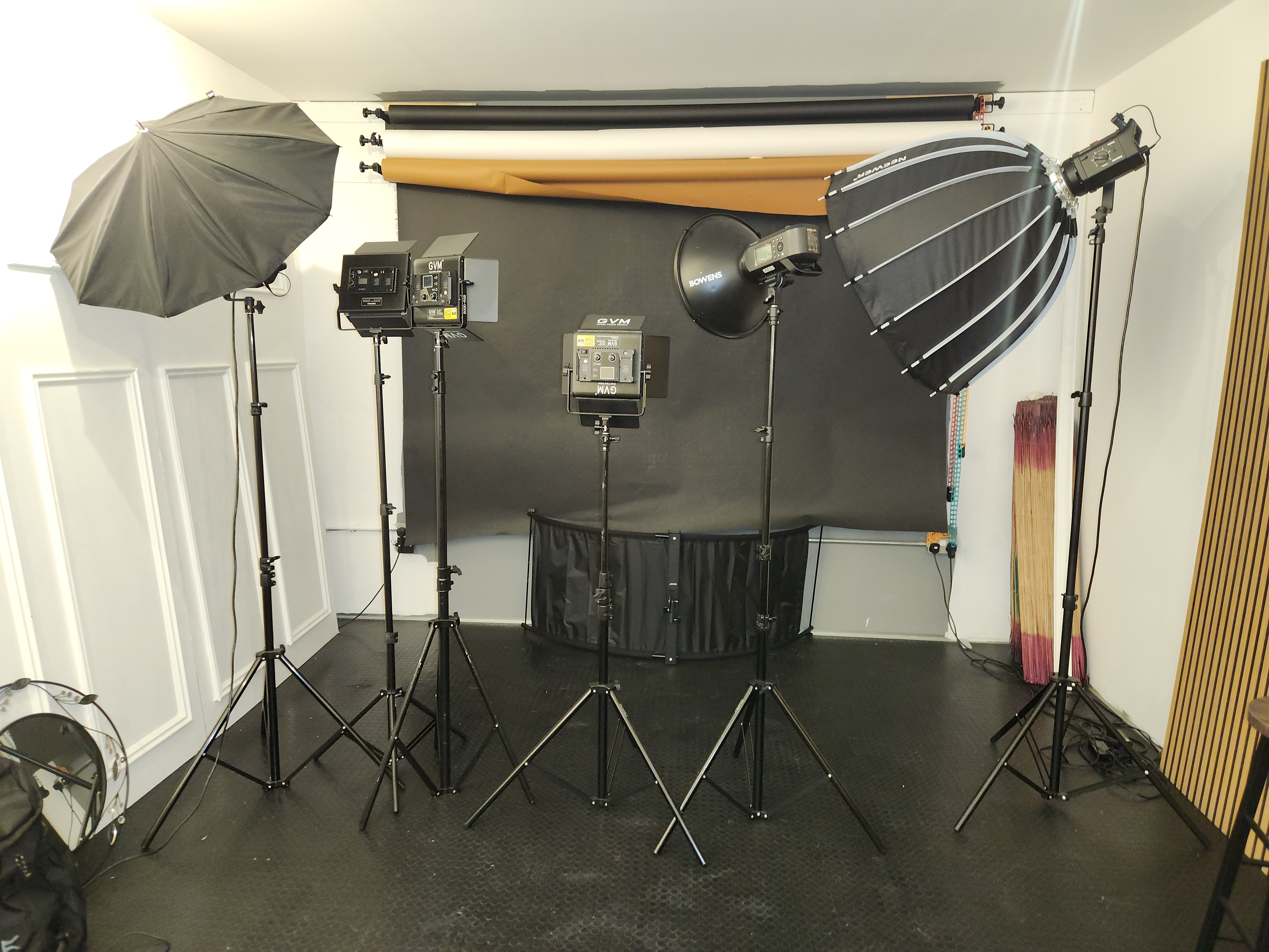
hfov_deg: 73.9
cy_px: 476
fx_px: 843
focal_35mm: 23
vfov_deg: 58.9
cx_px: 634
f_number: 1.8
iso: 160
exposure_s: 1/10
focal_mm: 5.4
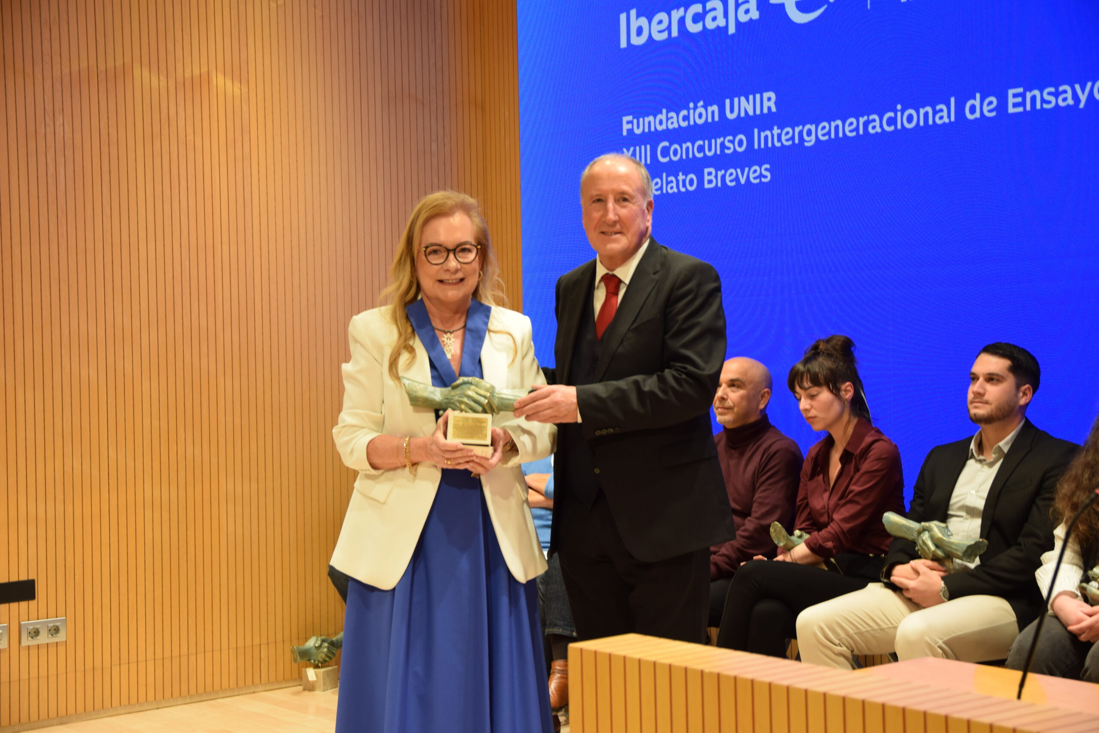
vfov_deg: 22.6
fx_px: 1832
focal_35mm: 60
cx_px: 550
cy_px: 366
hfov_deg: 33.4
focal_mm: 40
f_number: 5
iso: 400
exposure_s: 1/100
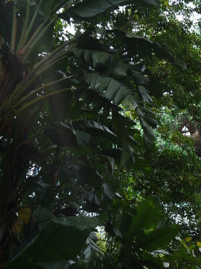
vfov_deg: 20.2
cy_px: 187
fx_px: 752
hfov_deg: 14.3
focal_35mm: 97
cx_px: 289
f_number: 5.6
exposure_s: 1/250
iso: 160
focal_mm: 16
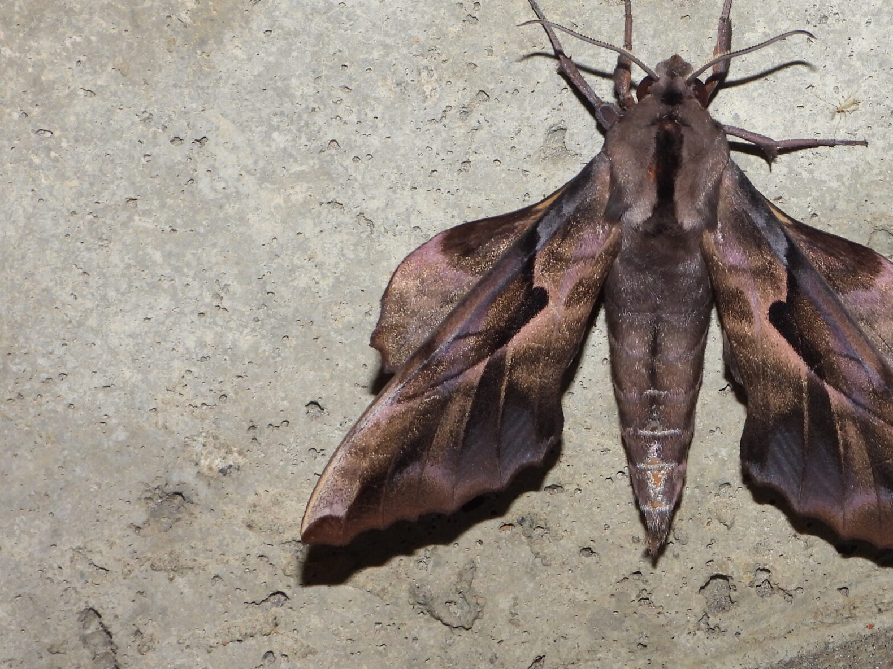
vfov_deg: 6.3
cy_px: 254
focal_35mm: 235
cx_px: 689
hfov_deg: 8.4
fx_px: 6062
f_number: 4
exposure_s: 1/60
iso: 200
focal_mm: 26.1
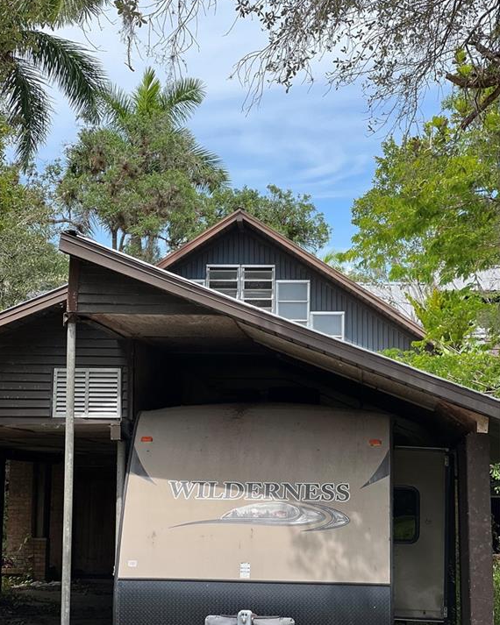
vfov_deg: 23.6
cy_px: 324
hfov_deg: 18.9
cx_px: 251
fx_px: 1499
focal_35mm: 81
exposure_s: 1/440
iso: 32
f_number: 2.8
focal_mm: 9
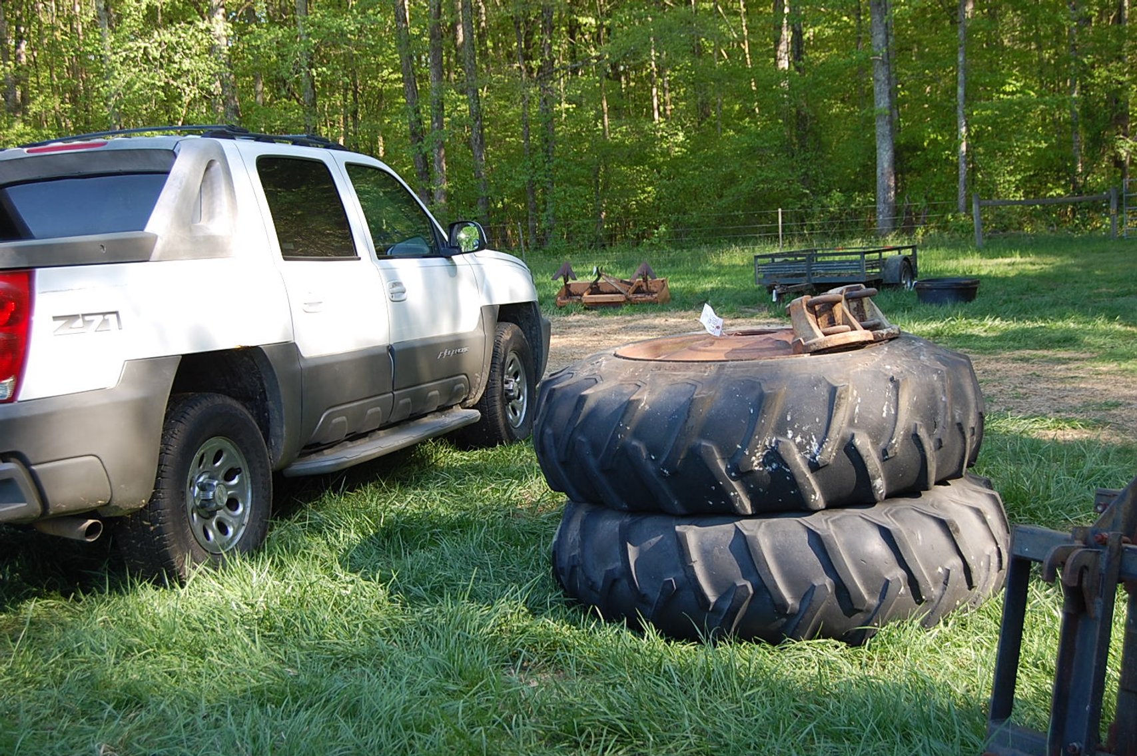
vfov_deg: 28.9
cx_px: 568
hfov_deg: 42.4
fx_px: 1467
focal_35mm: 46
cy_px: 378
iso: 250
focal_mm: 31
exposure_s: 1/125
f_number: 5.6
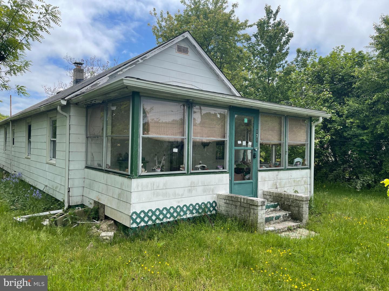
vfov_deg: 53.1
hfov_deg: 67.3
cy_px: 146
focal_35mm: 26
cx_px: 194
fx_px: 292
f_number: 1.6
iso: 32
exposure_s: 1/2597
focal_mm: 5.1
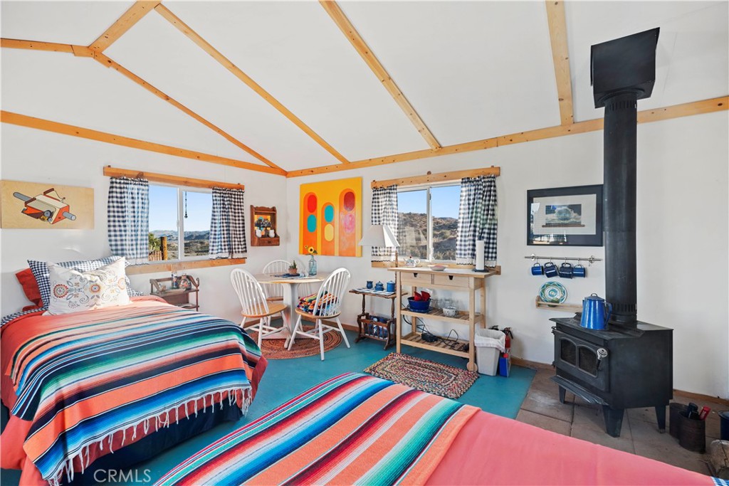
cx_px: 364
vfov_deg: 72.1
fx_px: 334
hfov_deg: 95.0
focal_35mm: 16
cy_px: 243
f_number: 6.3
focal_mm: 16.5
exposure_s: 1/20
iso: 400
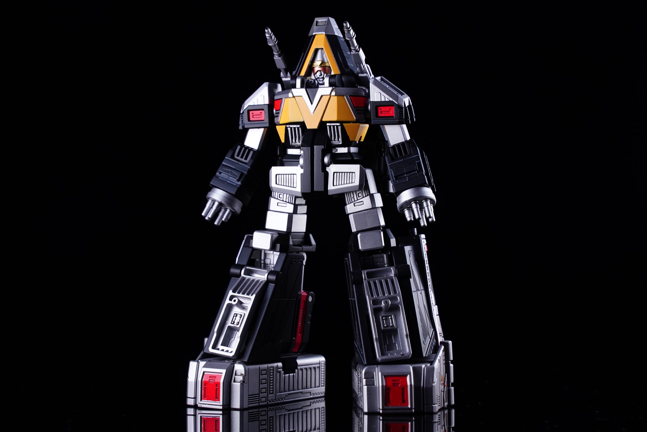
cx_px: 324
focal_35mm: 70
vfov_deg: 19.5
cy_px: 216
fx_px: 1258
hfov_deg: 28.8
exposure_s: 1/80
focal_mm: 70
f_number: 8
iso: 1000
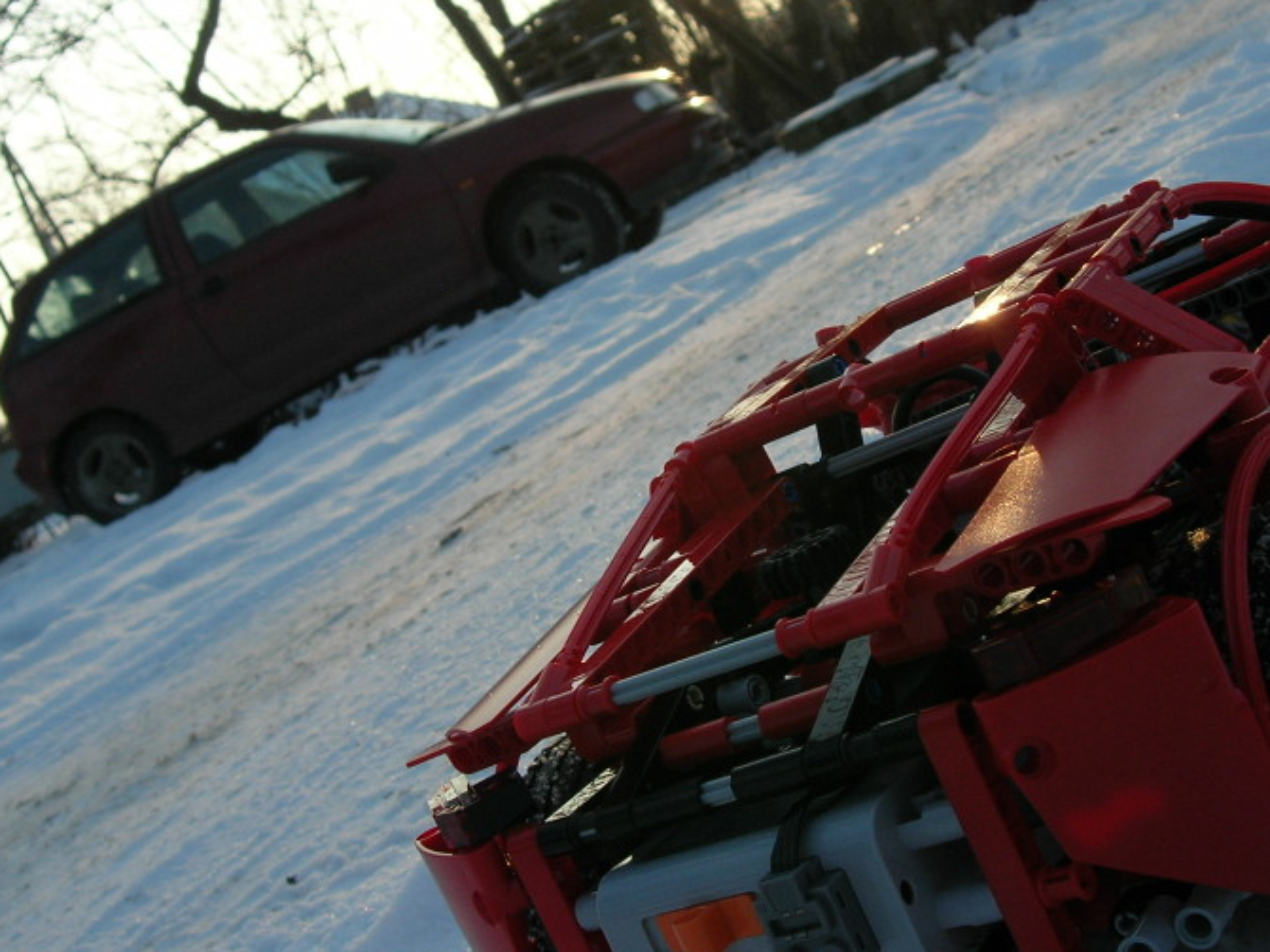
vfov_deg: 25.2
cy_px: 418
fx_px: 2128
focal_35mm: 58
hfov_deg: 33.2
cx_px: 740
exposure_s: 1/310
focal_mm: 7.8
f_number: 4.8
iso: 64
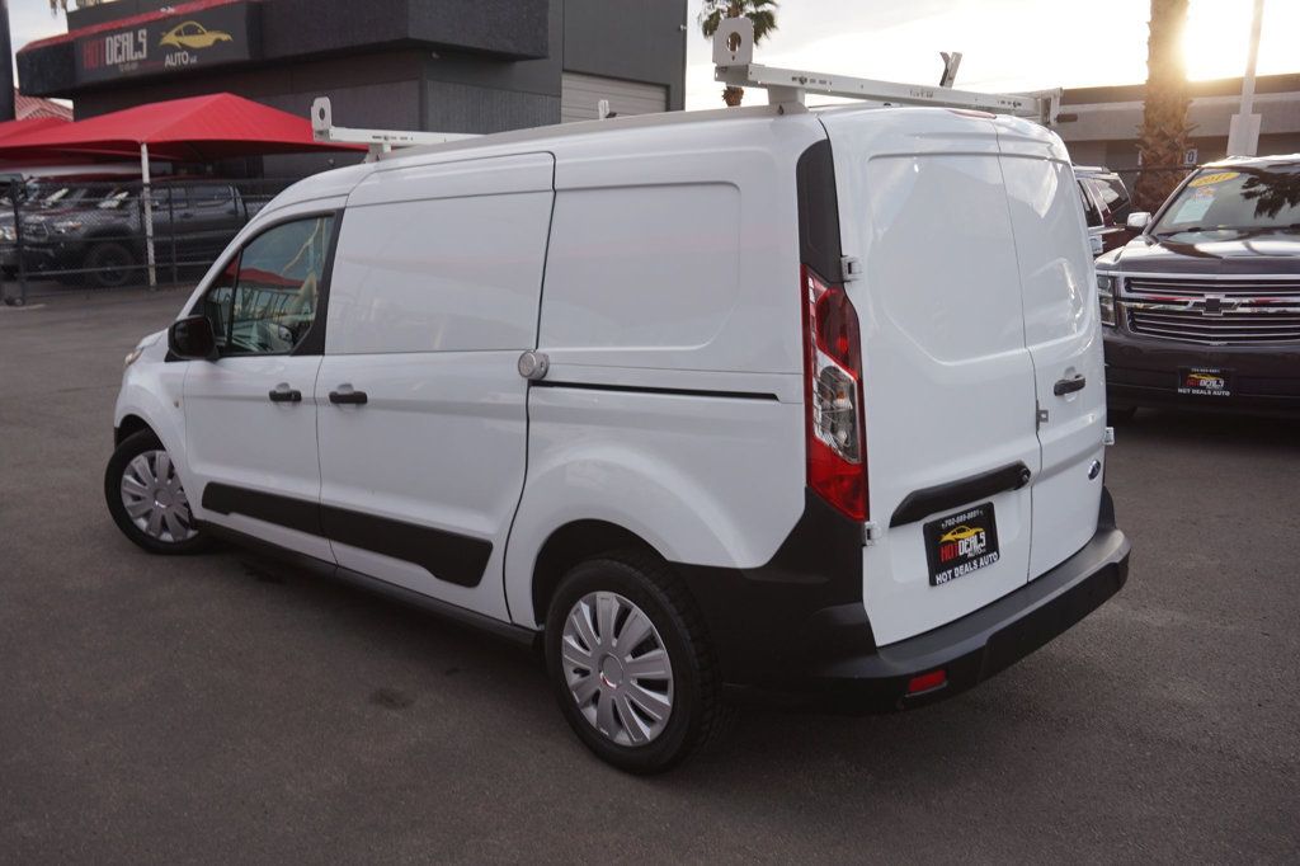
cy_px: 433
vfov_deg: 43.6
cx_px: 650
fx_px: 1083
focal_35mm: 30
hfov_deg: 61.9
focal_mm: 20
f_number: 6.3
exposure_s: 1/80
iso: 100
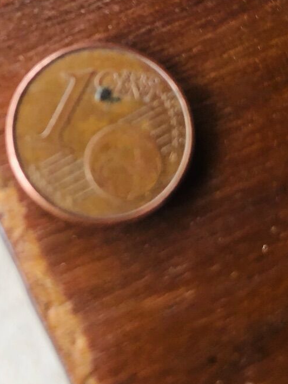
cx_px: 27
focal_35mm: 55
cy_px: 133
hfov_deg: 25.7
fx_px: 610
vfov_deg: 34.7
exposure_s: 1/20
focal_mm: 3.99
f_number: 1.8
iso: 40
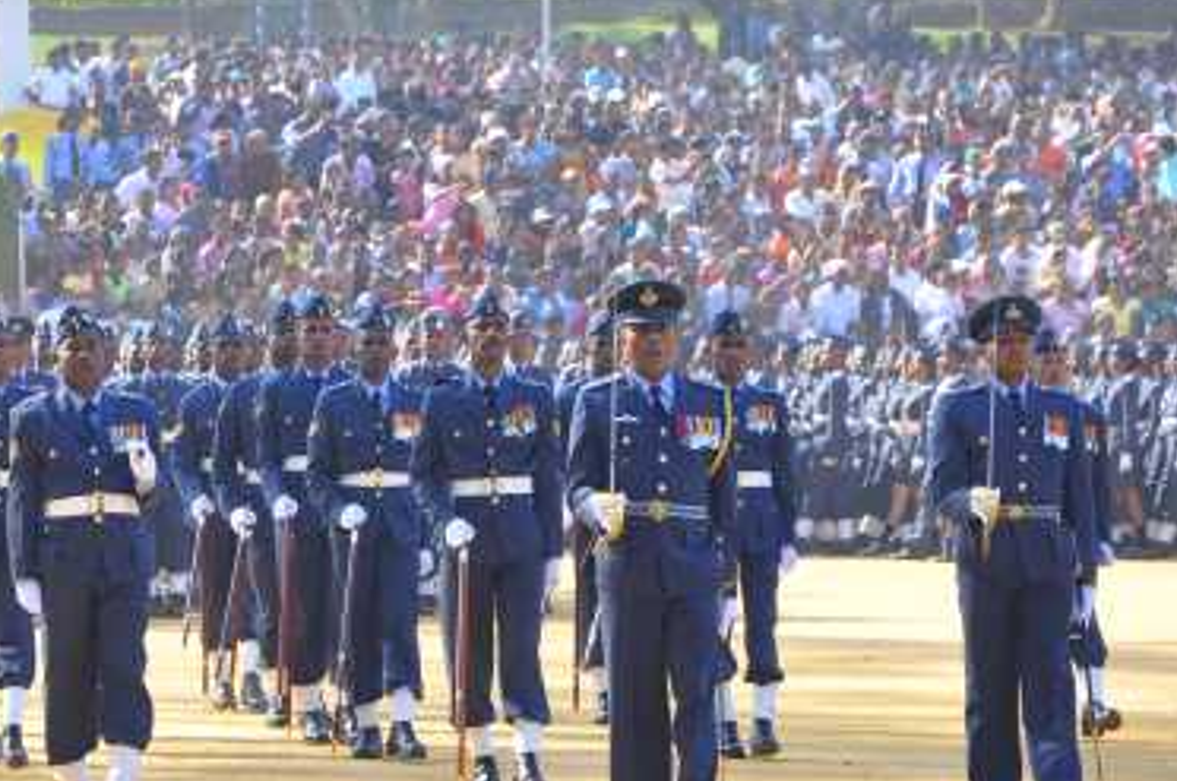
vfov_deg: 5.4
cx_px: 421
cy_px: 408
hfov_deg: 8.1
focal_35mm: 254
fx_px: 8287
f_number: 8
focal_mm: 105
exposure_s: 1/125
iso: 200
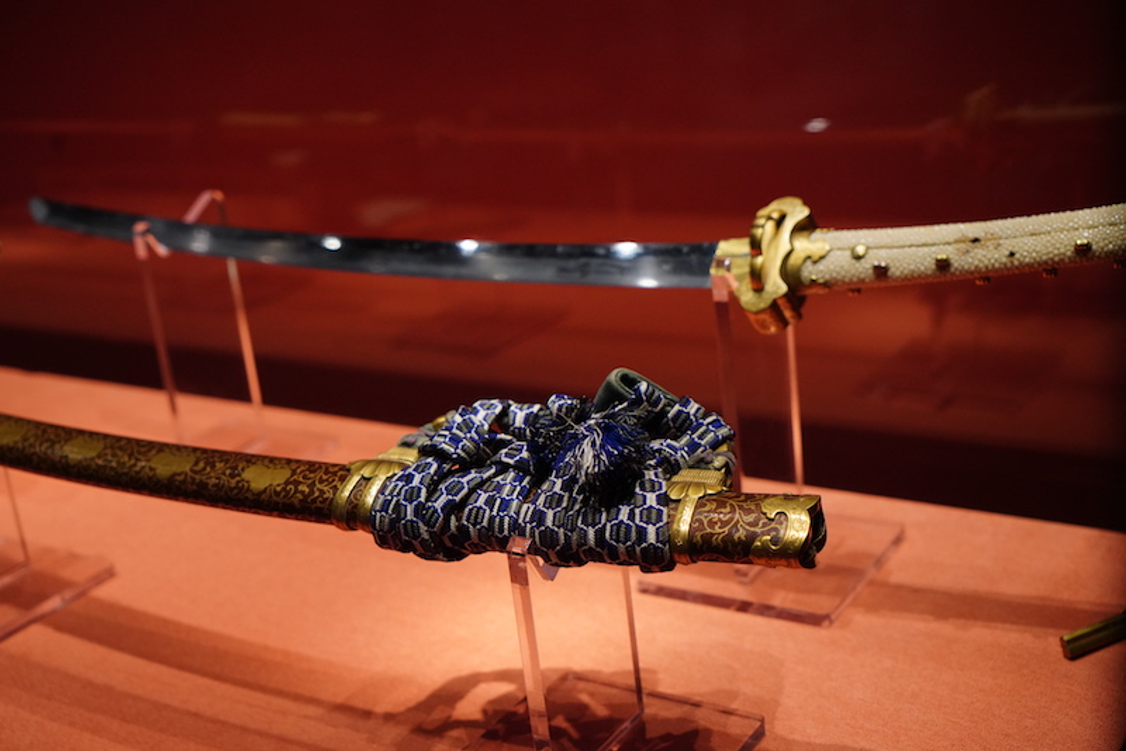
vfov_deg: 28.1
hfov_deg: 41.1
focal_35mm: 48
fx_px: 1502
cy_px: 376
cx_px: 563
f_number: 5
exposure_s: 1/200
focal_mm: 48
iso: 3200
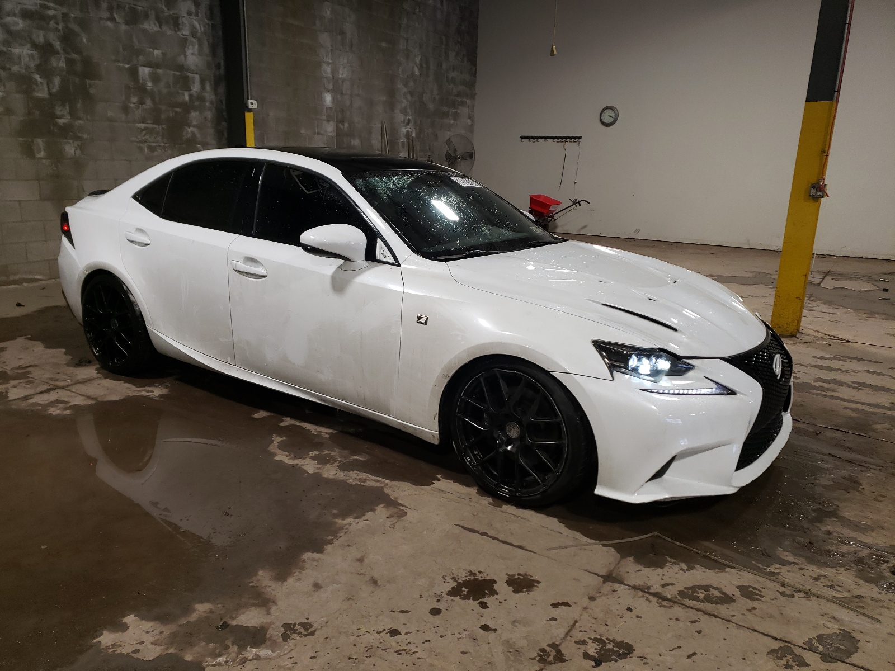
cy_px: 336
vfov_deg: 53.1
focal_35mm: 26
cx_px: 448
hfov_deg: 67.3
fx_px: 672
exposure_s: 1/60.2
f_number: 1.5
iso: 74
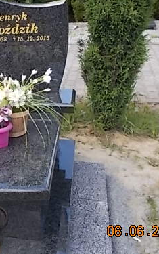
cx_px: -14
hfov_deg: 25.6
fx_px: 325
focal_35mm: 47
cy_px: 107
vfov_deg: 42.5
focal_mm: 4.6
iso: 80
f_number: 3.2
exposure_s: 1/250
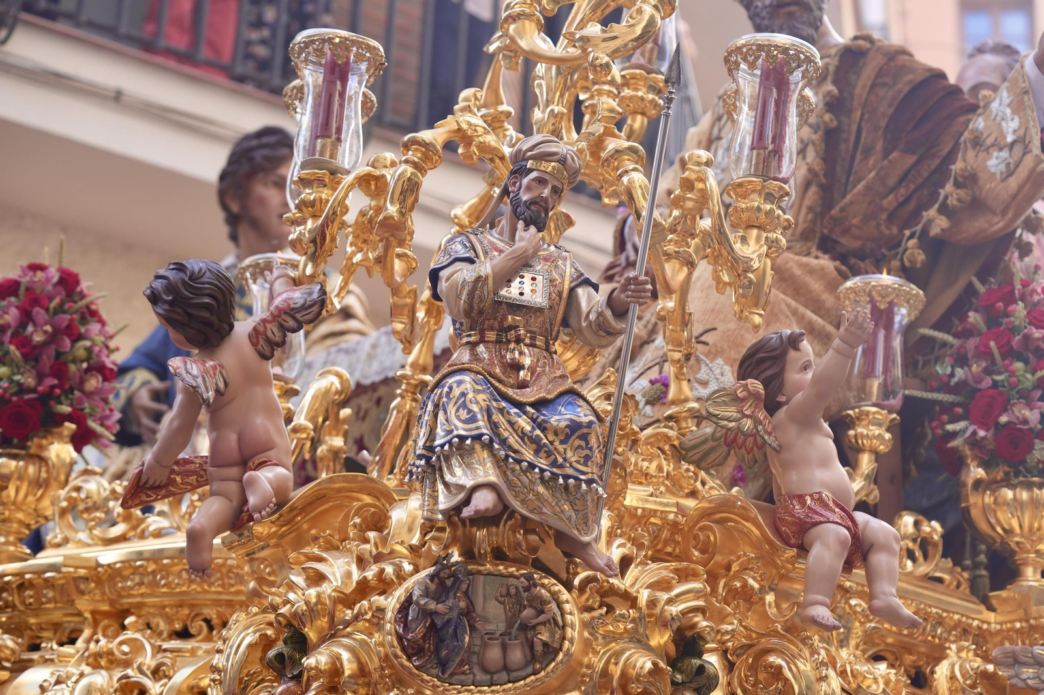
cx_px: 522
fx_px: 2609
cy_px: 348
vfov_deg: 15.2
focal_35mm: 90
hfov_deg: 22.6
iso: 200
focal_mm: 90
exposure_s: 1/200
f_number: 4
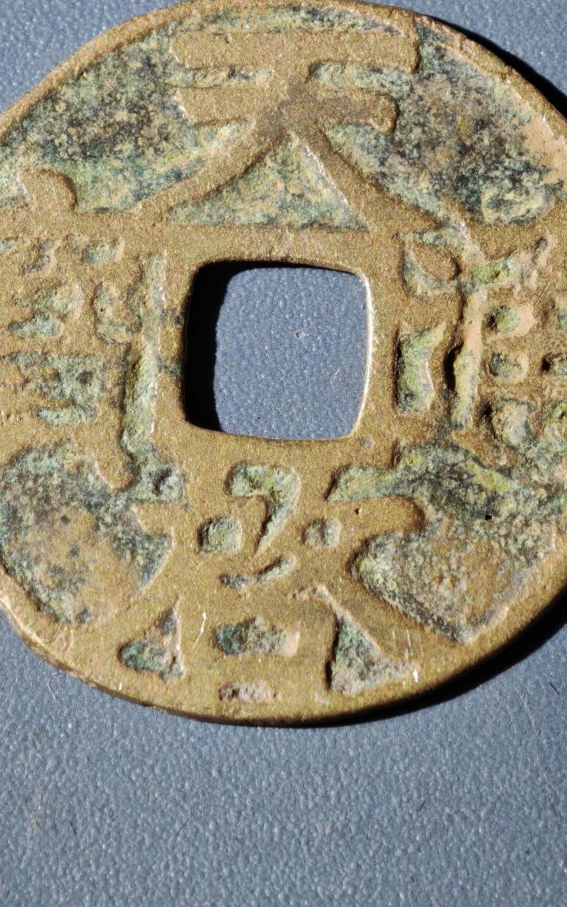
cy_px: 321
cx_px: 295
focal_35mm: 185
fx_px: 4574
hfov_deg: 7.1
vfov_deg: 11.3
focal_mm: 9
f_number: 2
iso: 320
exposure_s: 1/108
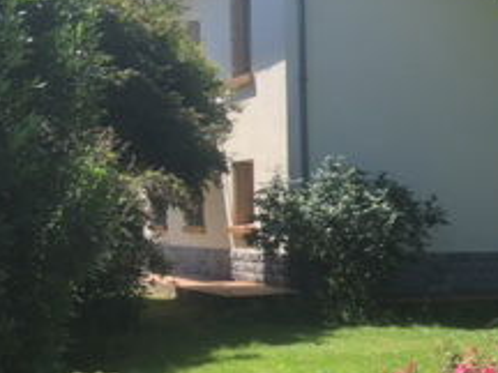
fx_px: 1237
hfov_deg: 20.4
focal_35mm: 86
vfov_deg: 17.1
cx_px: 678
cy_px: 262
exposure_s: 1/739
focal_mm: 4.15
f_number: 2.2
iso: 25
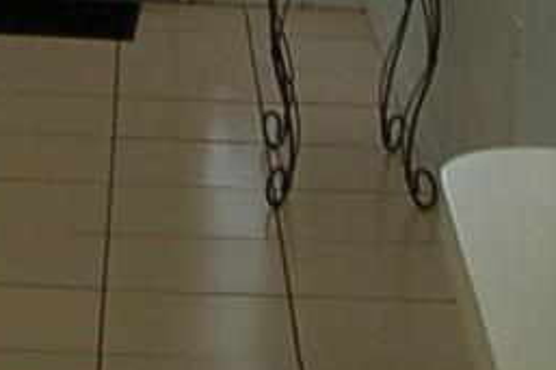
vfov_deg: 8.3
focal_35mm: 158
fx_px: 2439
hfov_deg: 12.9
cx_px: 41
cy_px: -322
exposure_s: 1/80
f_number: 4.5
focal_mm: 18
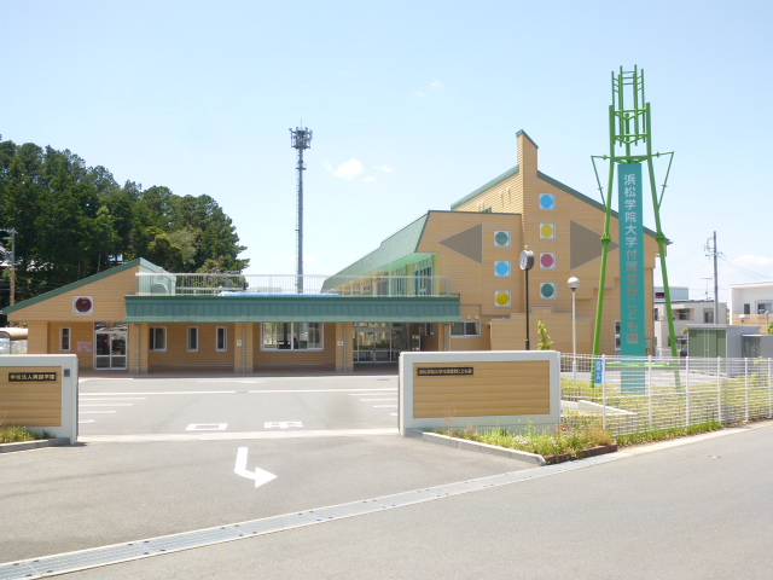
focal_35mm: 30
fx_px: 670
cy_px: 290
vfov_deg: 46.8
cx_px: 386
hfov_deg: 60.0
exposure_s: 1/500
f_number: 4
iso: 100
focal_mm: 5.4
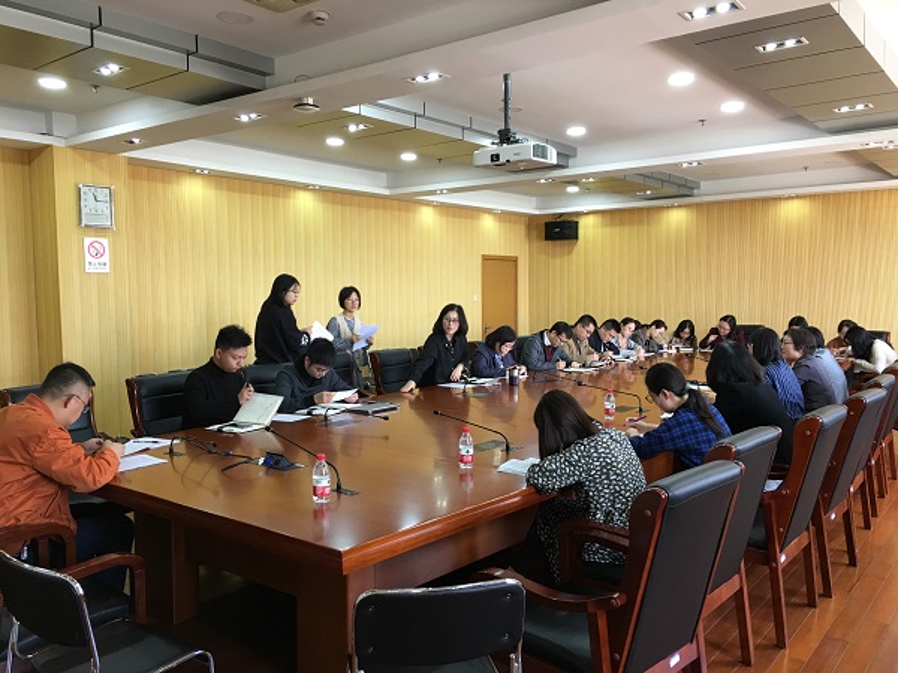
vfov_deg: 48.2
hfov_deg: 61.7
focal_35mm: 29
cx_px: 449
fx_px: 752
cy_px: 336
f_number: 2.2
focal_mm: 4.15
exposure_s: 1/33
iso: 125
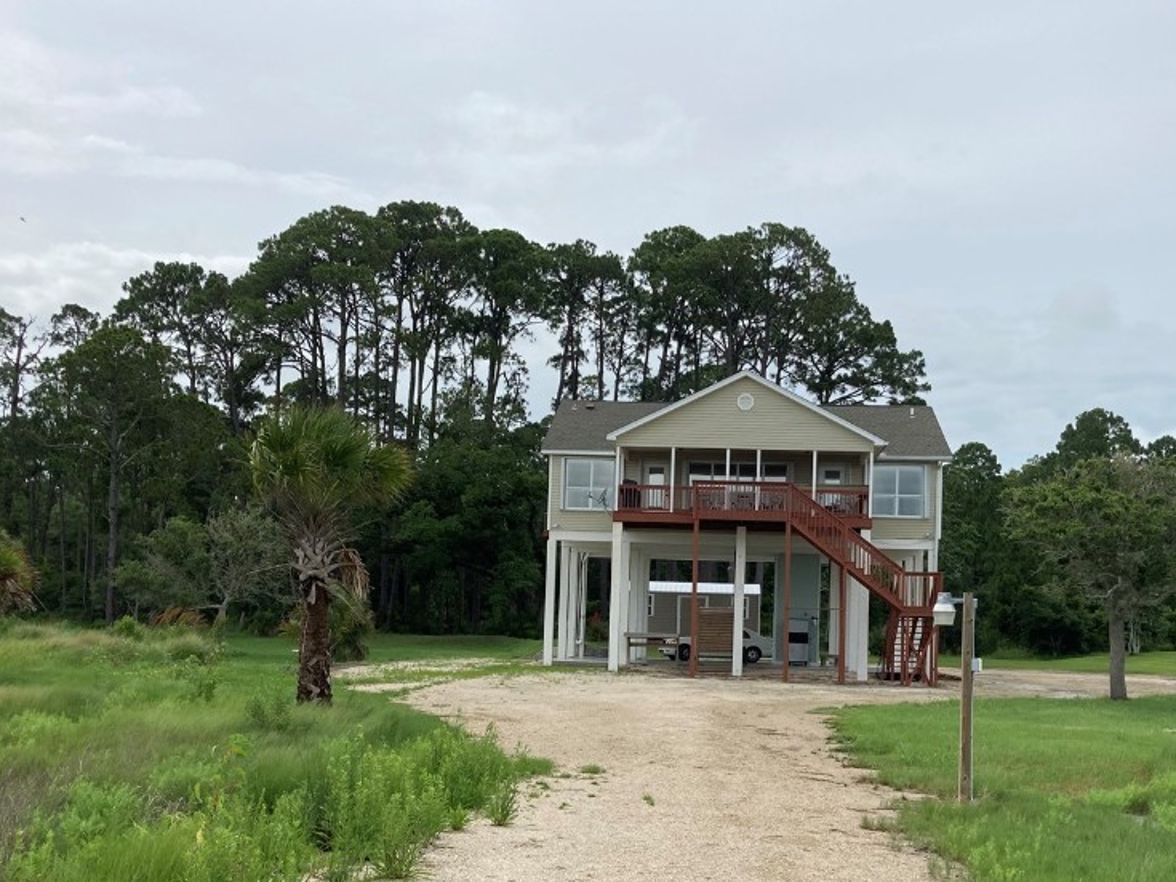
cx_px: 656
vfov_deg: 36.5
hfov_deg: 47.8
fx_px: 1325
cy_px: 583
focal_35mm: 39
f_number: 1.8
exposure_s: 1/3003
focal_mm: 3.99
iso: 20
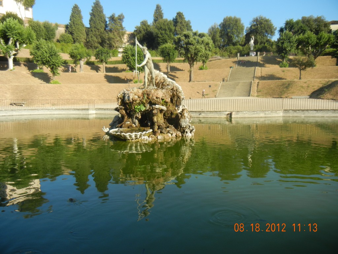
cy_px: 127
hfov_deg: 60.0
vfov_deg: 46.8
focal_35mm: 30
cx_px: 169
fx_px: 293
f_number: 3.5
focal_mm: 5.4
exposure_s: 1/727
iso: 160
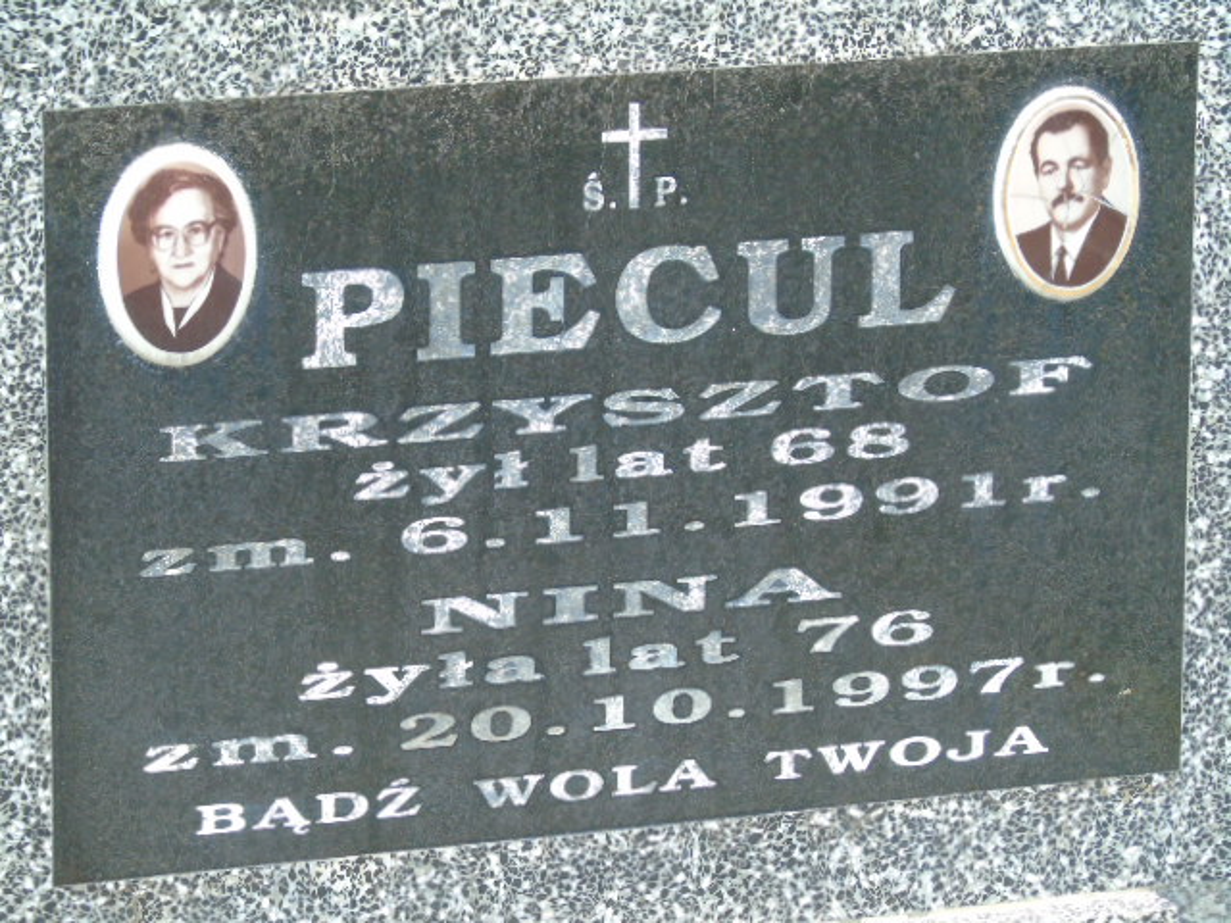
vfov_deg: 8.0
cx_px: 616
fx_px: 6614
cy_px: 462
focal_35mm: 186
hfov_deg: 10.6
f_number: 5
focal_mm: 33
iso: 250
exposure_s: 1/125
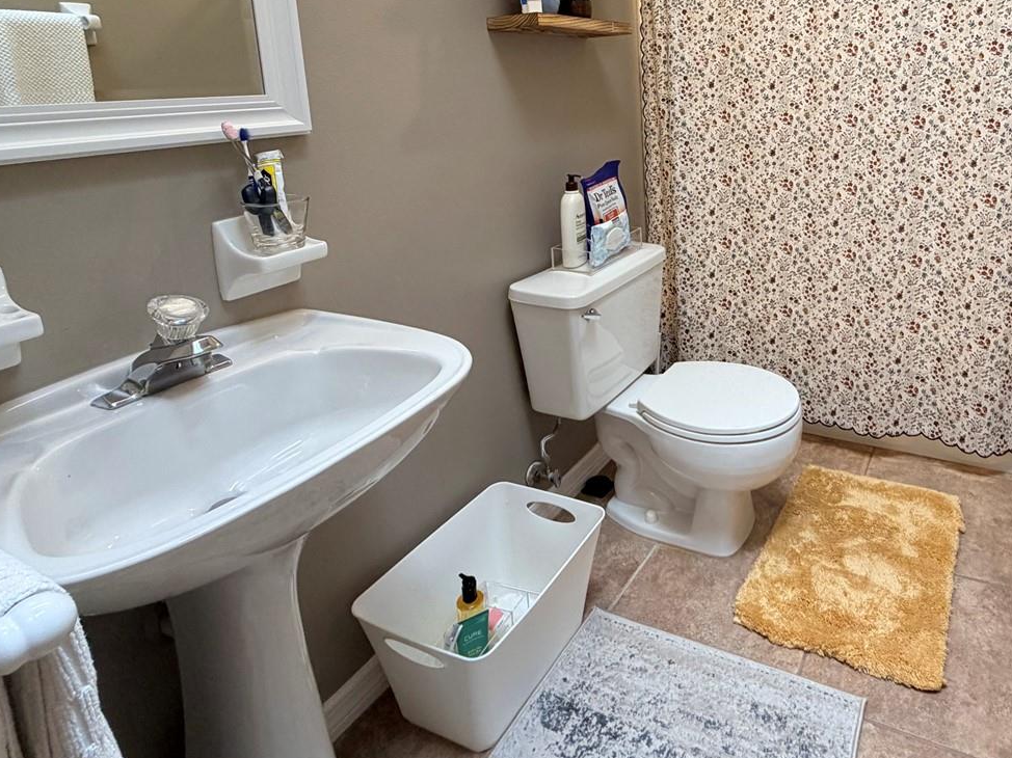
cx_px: 719
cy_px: 184
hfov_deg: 70.5
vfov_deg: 55.8
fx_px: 672
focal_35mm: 23
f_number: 2.2
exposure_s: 1/60
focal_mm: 2.22
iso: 200
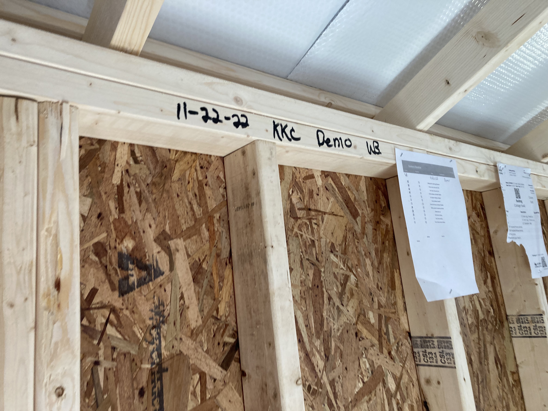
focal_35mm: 28
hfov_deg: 63.4
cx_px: 274
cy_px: 206
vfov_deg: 49.7
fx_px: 443
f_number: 1.8
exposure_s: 1/79
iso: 80
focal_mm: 3.99
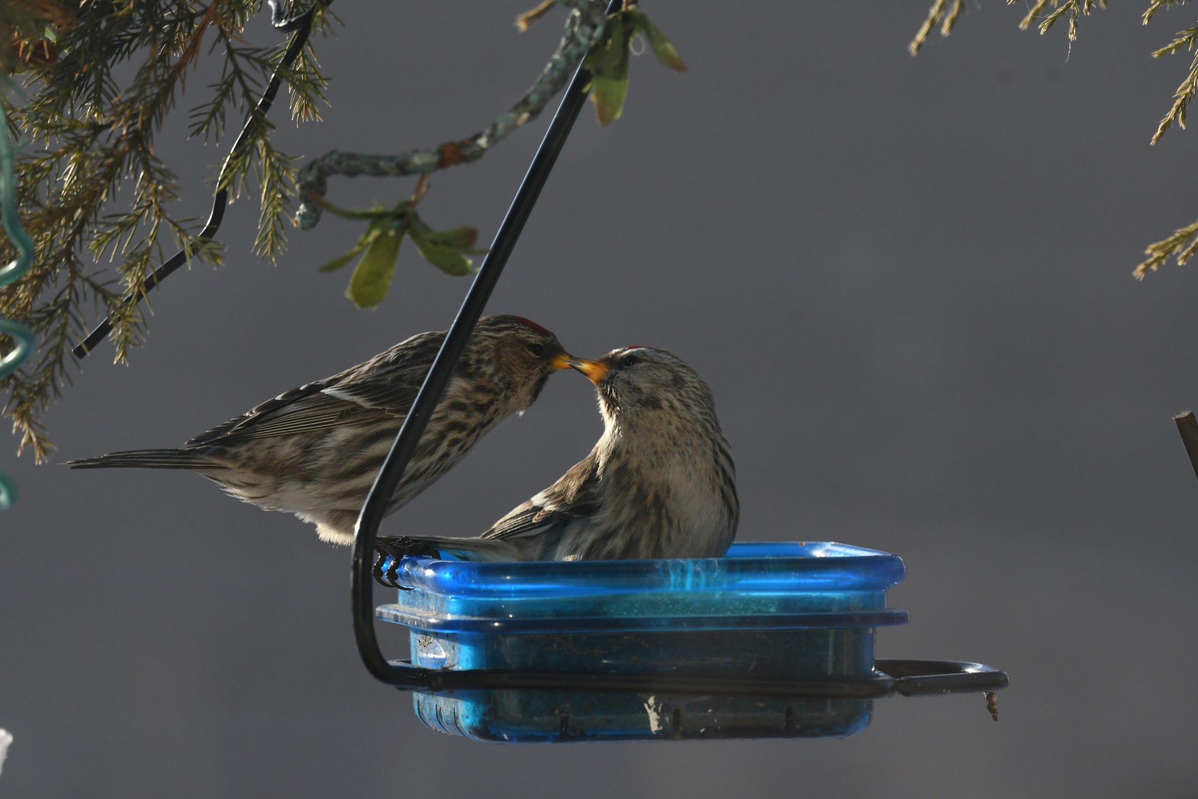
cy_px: 400
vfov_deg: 2.5
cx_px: 599
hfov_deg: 3.8
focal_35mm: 540
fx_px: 17970
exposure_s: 1/1250
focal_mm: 360
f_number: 7.1
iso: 800
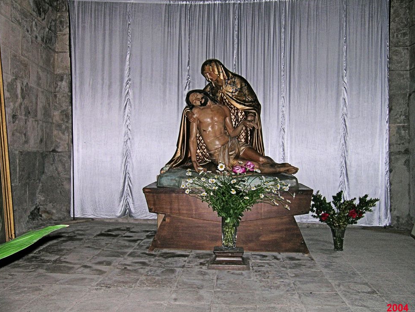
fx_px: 479
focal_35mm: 40
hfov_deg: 46.8
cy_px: 159
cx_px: 203
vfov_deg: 36.0
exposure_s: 1/60.1
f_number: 3.1
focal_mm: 8
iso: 74
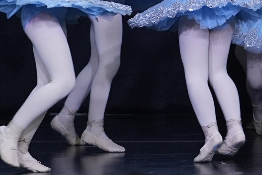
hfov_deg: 3.3
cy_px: -152
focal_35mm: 617
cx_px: 209
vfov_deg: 2.2
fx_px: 4491
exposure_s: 1/400
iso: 1600
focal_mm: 109
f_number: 2.8
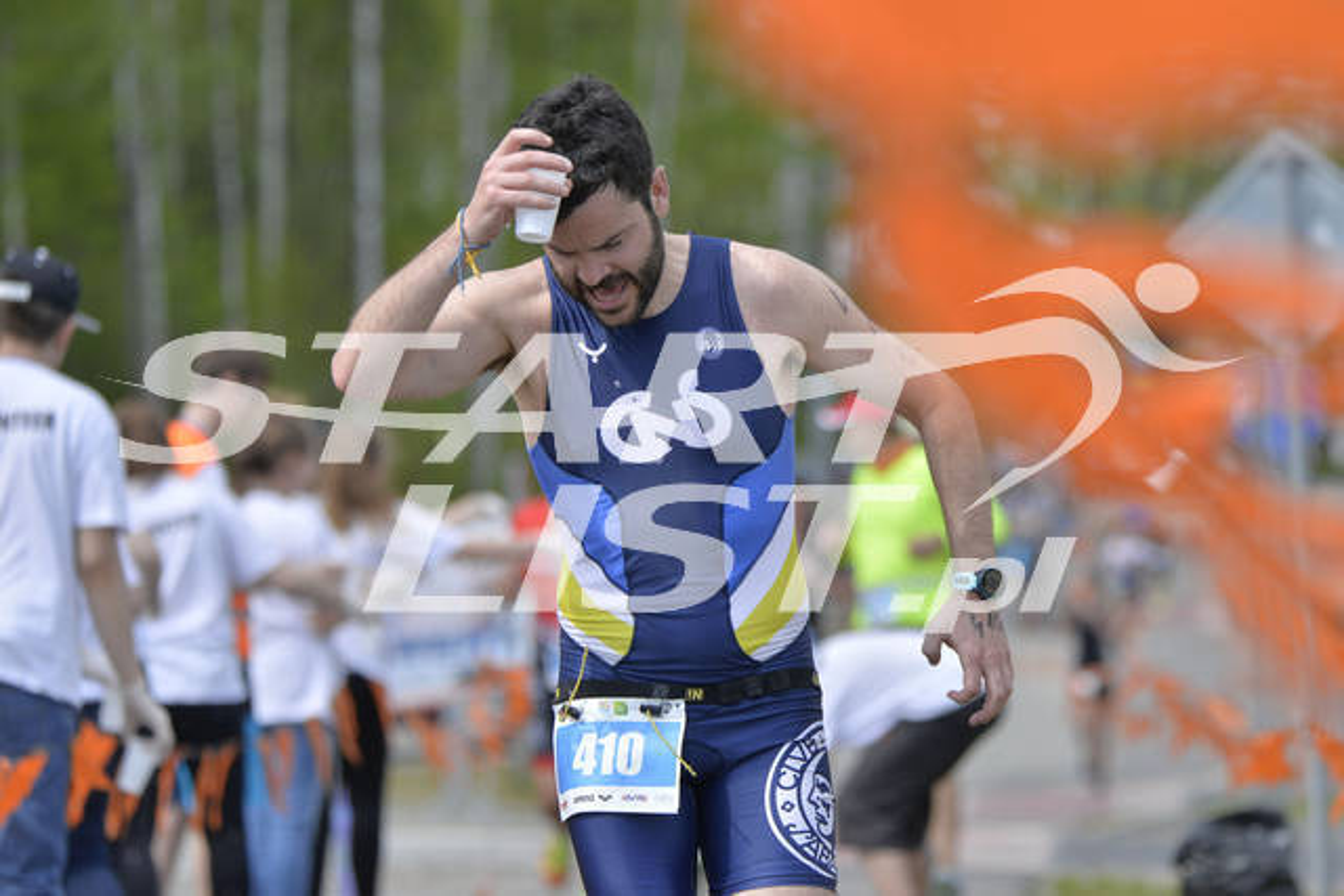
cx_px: 672
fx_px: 8961
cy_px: 448
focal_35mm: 240
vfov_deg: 5.7
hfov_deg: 8.6
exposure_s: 1/2000
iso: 400
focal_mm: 240
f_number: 6.3
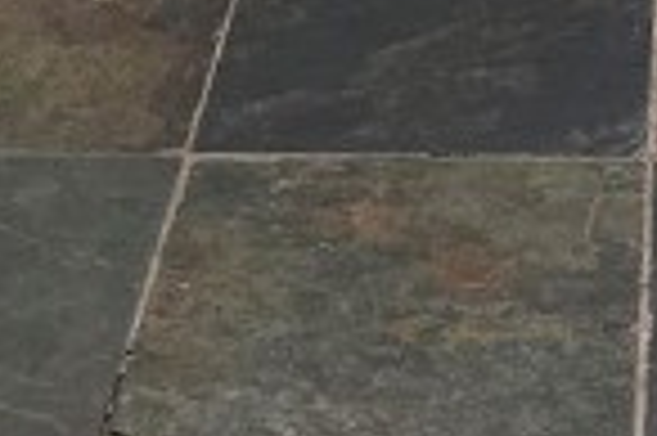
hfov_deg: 12.2
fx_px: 3063
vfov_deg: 6.7
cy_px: -1241
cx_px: 594
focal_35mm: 168
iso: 1250
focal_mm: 6.3
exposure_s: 1/60
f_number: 1.7
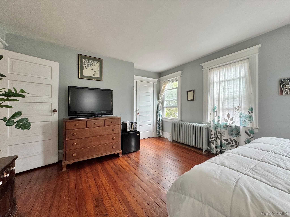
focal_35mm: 14
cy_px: 108
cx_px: 145
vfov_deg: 85.7
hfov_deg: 102.1
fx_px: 117
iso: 160
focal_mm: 2.22
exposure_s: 1/120
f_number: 2.2
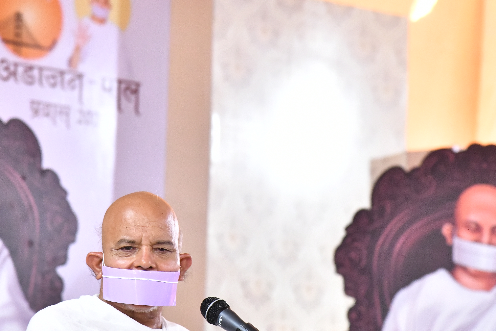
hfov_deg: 10.4
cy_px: 148
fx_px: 2728
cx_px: 213
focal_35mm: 198
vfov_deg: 6.9
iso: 10000
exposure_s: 1/320
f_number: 5
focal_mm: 120
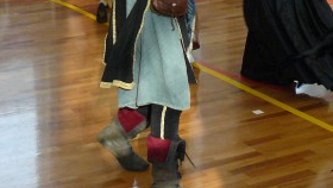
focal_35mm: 112
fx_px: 990
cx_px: 224
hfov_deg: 19.0
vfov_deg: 10.6
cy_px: -58
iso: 200
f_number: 2.8
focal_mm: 6
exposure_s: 1/125
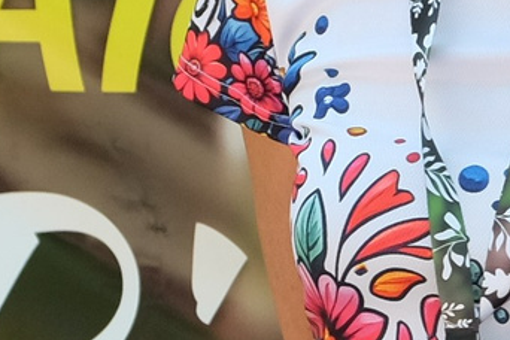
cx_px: 407
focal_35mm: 1123
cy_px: 459
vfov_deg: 1.2
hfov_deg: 1.8
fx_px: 15908
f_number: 5.6
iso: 400
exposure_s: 1/125
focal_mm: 100
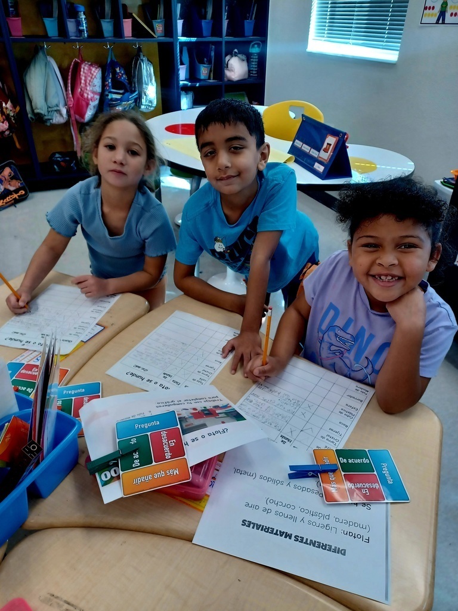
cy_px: 306
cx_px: 229
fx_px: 441
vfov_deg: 69.4
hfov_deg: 54.9
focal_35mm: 25
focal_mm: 4.6
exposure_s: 1/50
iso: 250
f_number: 1.8
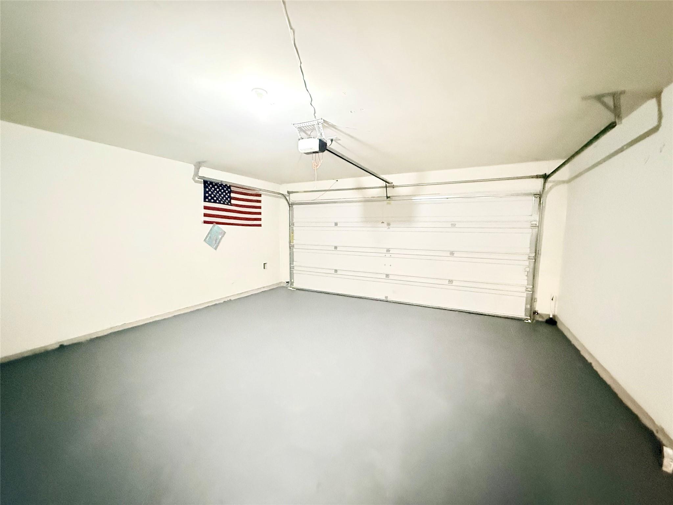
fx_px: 272
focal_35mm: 14
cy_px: 252
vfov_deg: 85.7
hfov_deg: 102.1
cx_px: 336
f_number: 2.2
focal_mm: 2.22
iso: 1600
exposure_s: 1/40
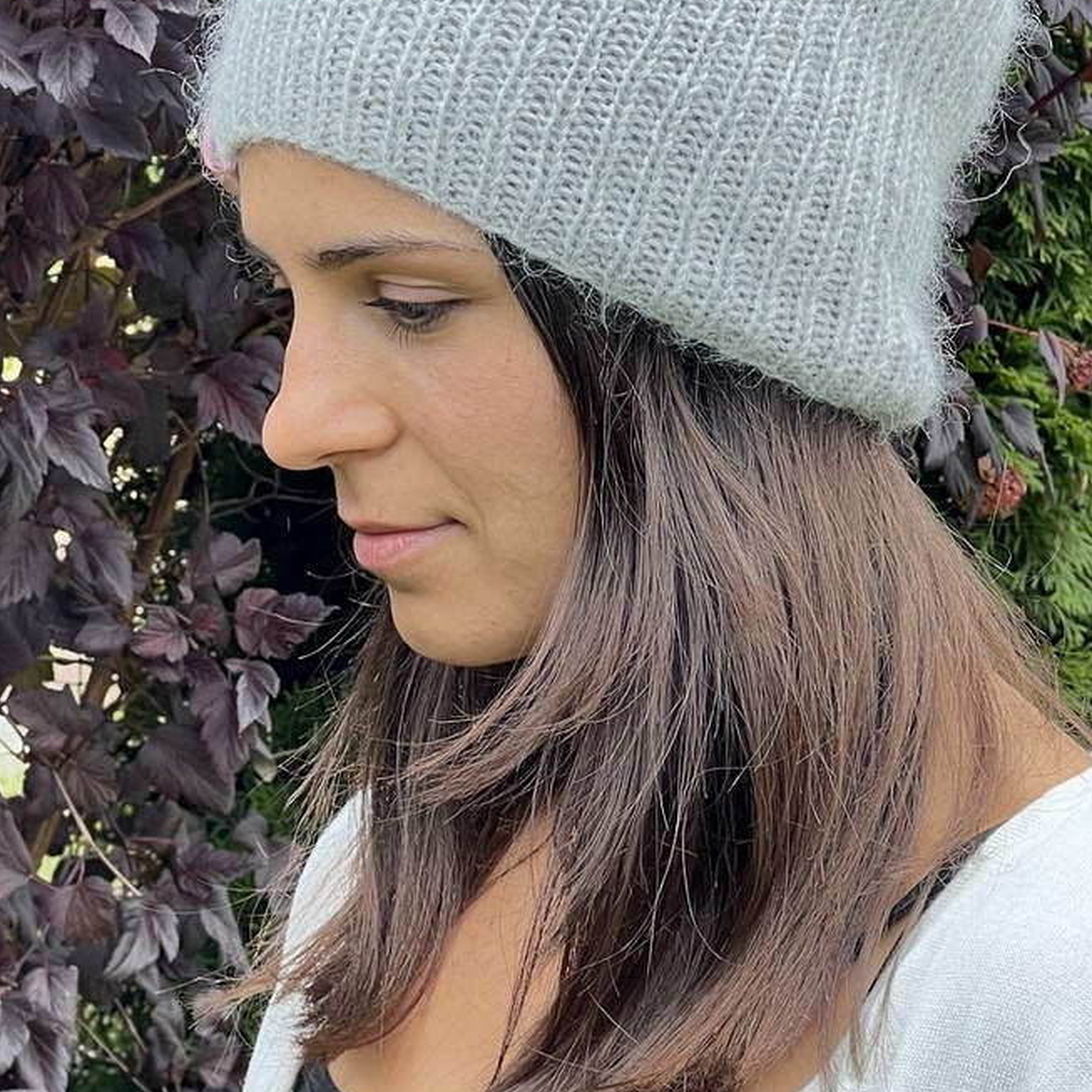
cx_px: 589
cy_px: 697
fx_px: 4461
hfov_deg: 14.0
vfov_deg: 13.9
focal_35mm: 125
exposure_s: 1/99
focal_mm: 9
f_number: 2.8
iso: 40
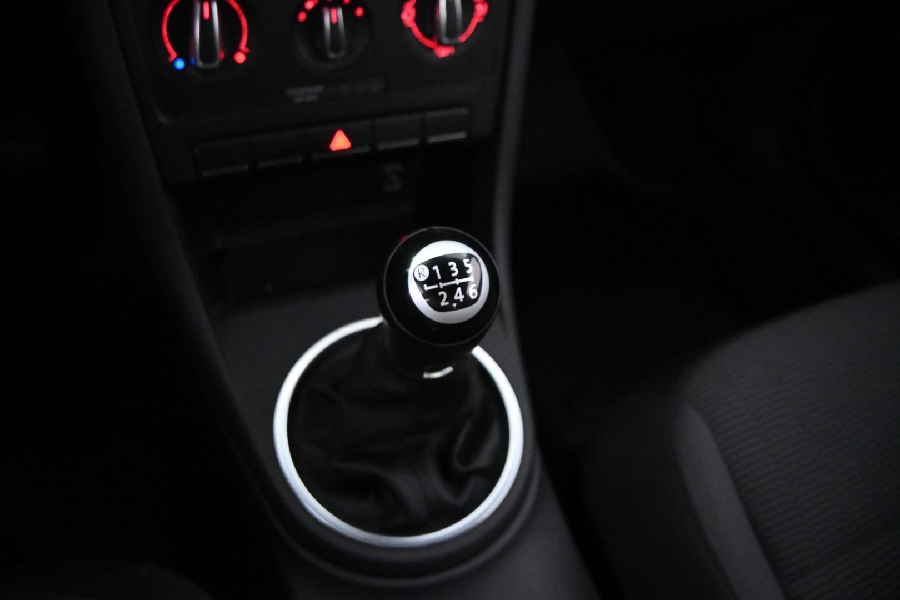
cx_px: 450
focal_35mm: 75
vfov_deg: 18.2
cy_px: 300
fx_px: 1875
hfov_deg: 27.0
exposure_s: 1/80
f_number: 7.1
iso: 10000
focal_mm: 50
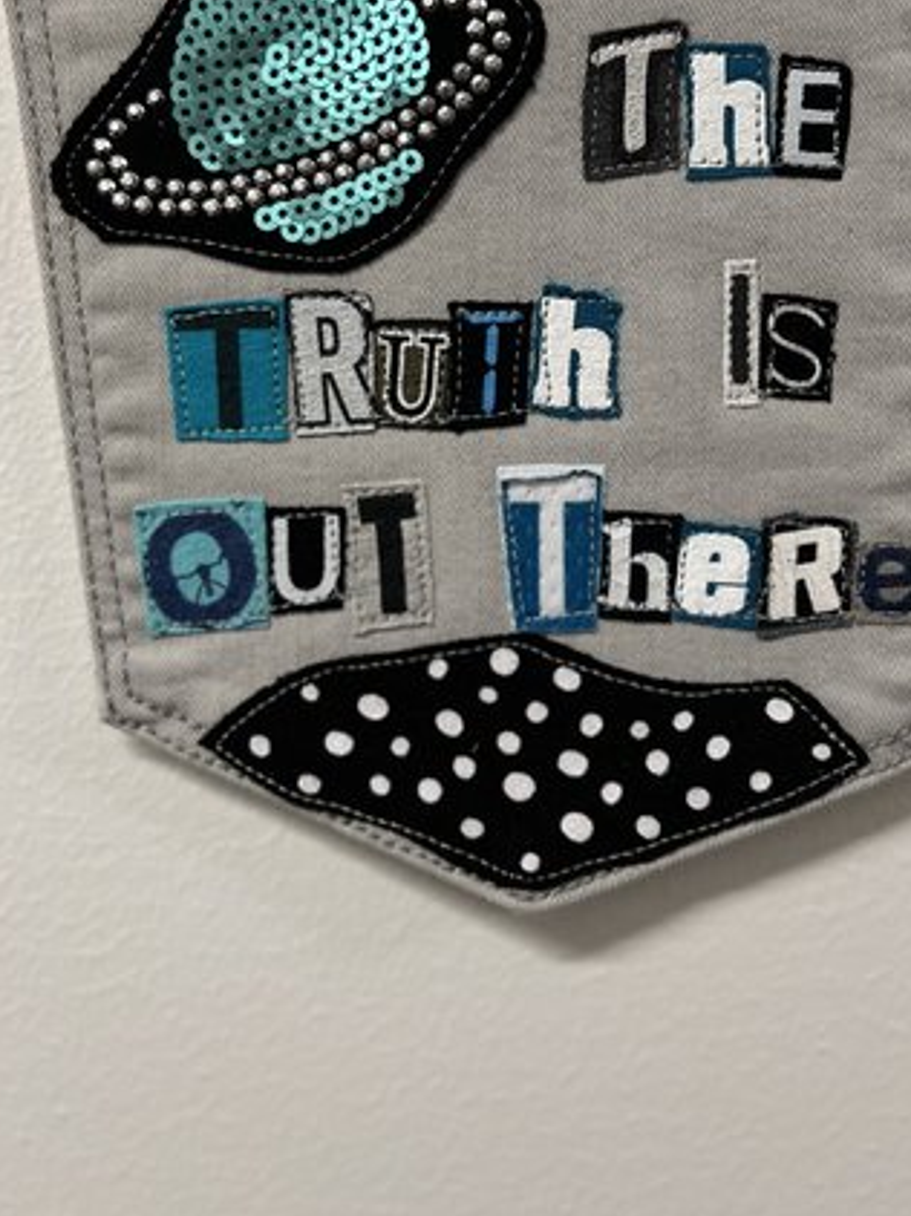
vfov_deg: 49.1
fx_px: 1300
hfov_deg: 38.5
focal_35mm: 37
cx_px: 528
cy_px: 386
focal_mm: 5.7
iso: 125
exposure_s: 1/60
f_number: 1.5
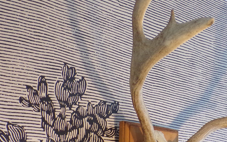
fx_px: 507
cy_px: 102
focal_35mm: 82
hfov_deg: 24.6
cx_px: 200
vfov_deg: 15.9
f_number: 3.3
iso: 200
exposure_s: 1/25
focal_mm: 6.6
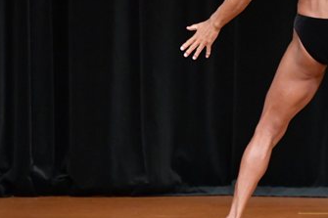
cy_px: 28
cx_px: 338
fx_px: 5691
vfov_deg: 2.2
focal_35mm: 625
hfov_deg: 3.3
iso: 5000
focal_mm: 180
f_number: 5.6
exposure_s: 1/400
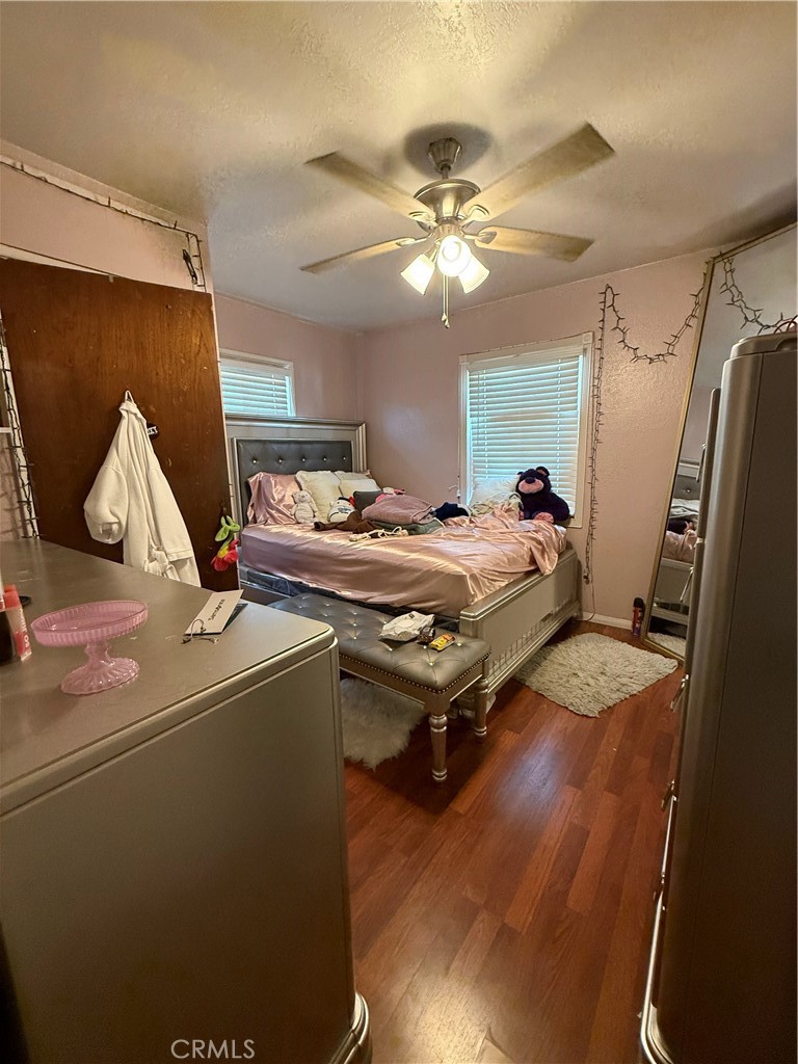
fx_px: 430
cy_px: 532
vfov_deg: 102.1
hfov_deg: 85.7
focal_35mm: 14
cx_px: 399
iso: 400
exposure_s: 1/60
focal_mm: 2.22
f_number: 2.2
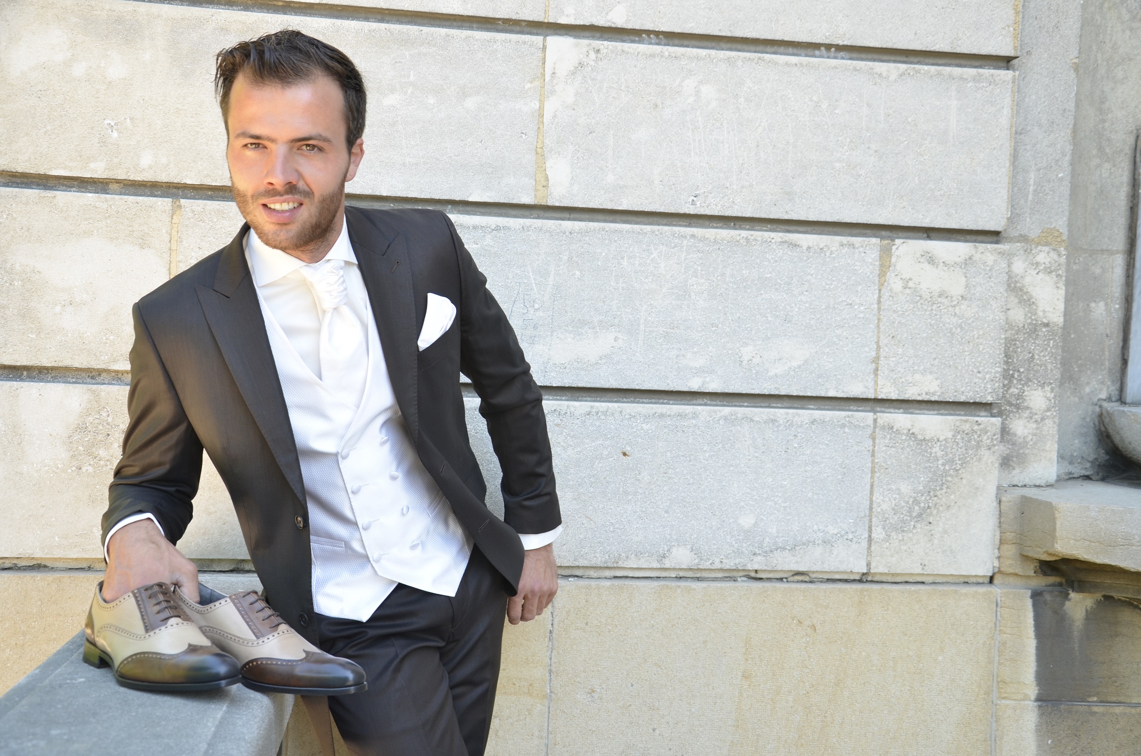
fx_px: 1328
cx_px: 570
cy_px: 378
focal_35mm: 42
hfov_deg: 46.5
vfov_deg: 31.8
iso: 250
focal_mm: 28
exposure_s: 1/125
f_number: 4.5
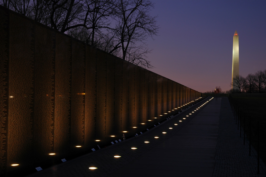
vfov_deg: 22.6
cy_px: 88
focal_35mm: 60
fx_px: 443
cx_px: 133
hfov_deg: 33.4
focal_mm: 40
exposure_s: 10
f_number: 5.6
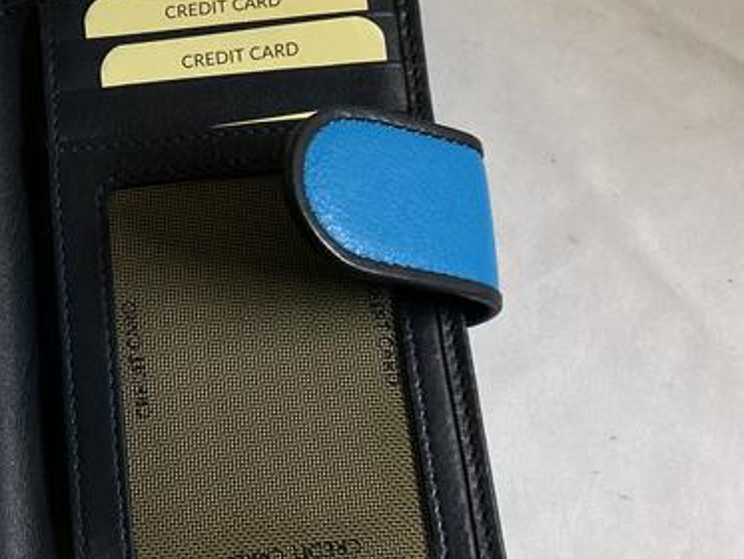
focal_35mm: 70
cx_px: 50
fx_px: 1505
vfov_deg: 21.0
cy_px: 282
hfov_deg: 26.7
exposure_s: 1/50
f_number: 1.8
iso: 200
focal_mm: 3
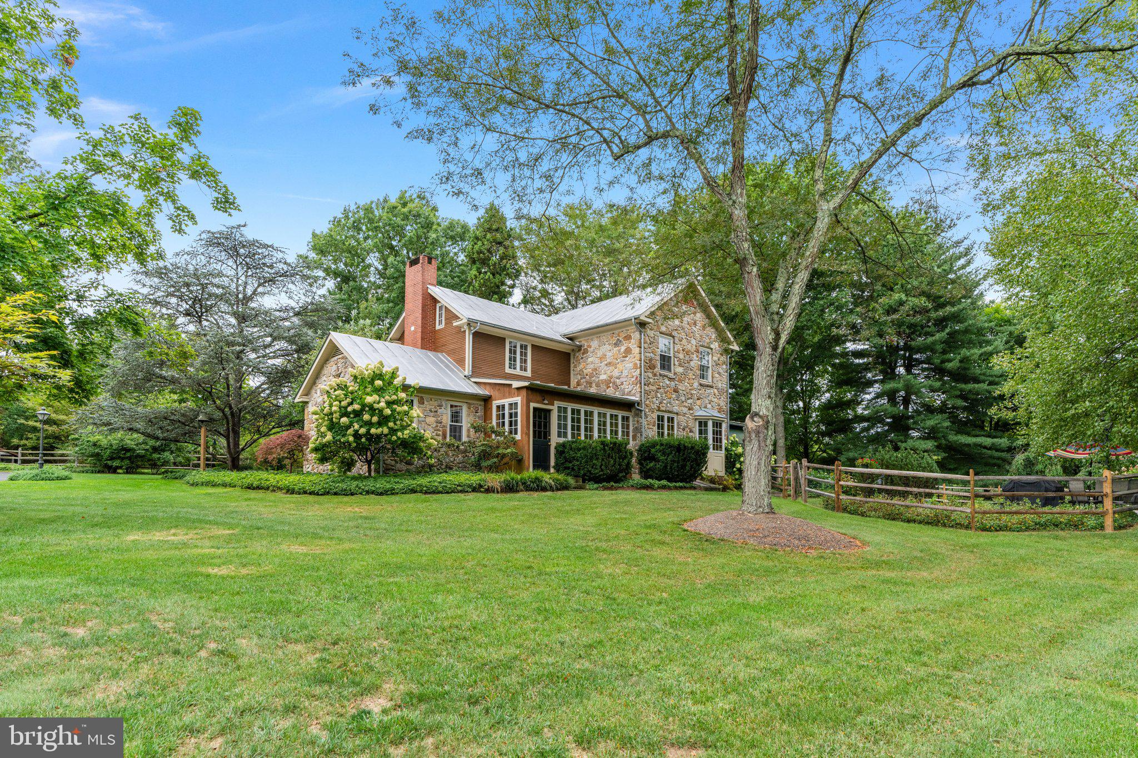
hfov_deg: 86.9
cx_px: 569
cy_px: 379
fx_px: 601
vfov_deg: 64.5
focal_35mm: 19
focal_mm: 19
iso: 320
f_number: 7.1
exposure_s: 1/200
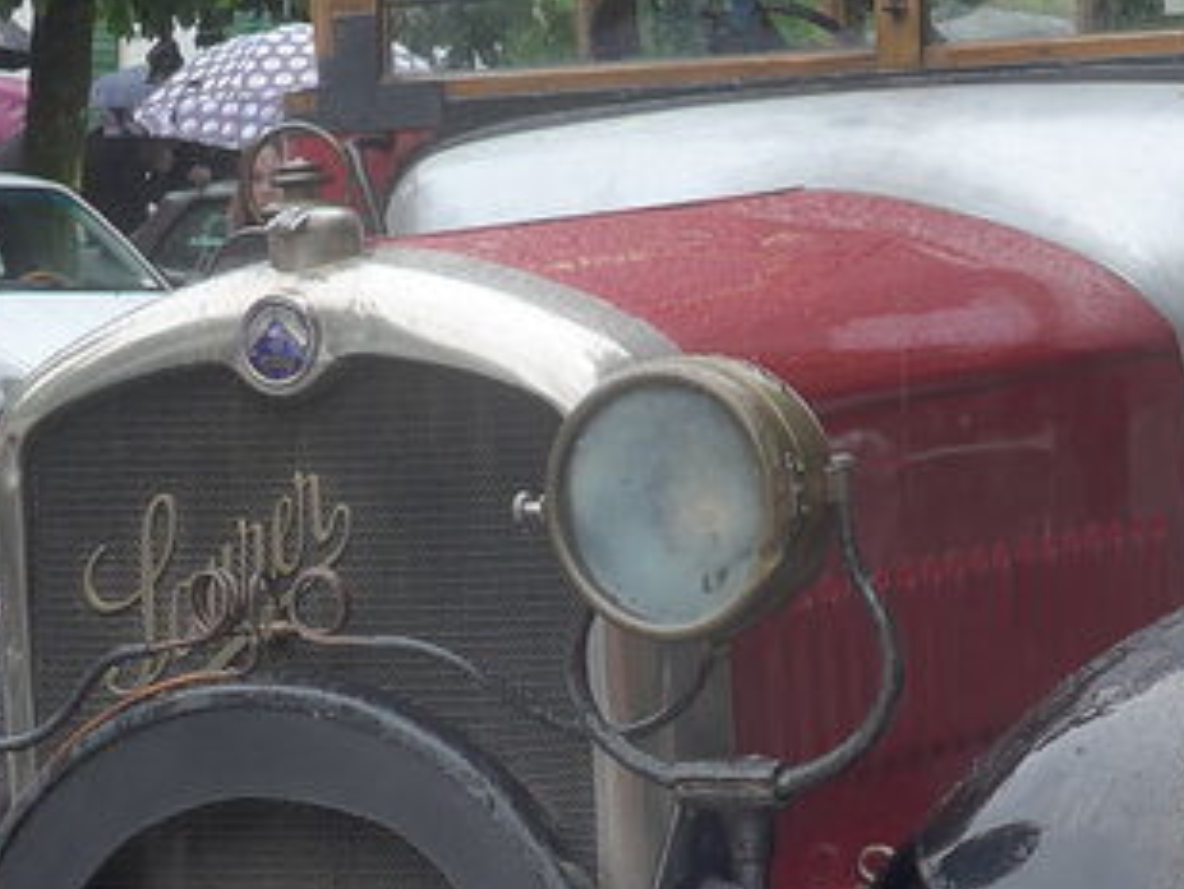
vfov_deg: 11.2
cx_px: 958
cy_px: 360
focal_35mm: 132
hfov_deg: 14.8
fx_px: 4517
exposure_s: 1/250
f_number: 2.3
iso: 160
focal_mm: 7
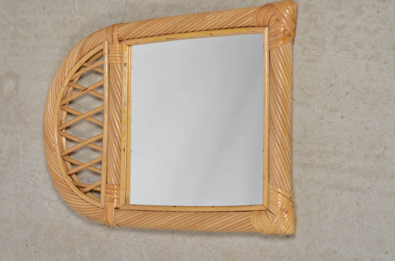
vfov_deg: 18.1
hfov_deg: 27.0
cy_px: 130
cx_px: 198
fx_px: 821
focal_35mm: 75
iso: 100
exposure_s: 1/125
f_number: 14
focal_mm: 50
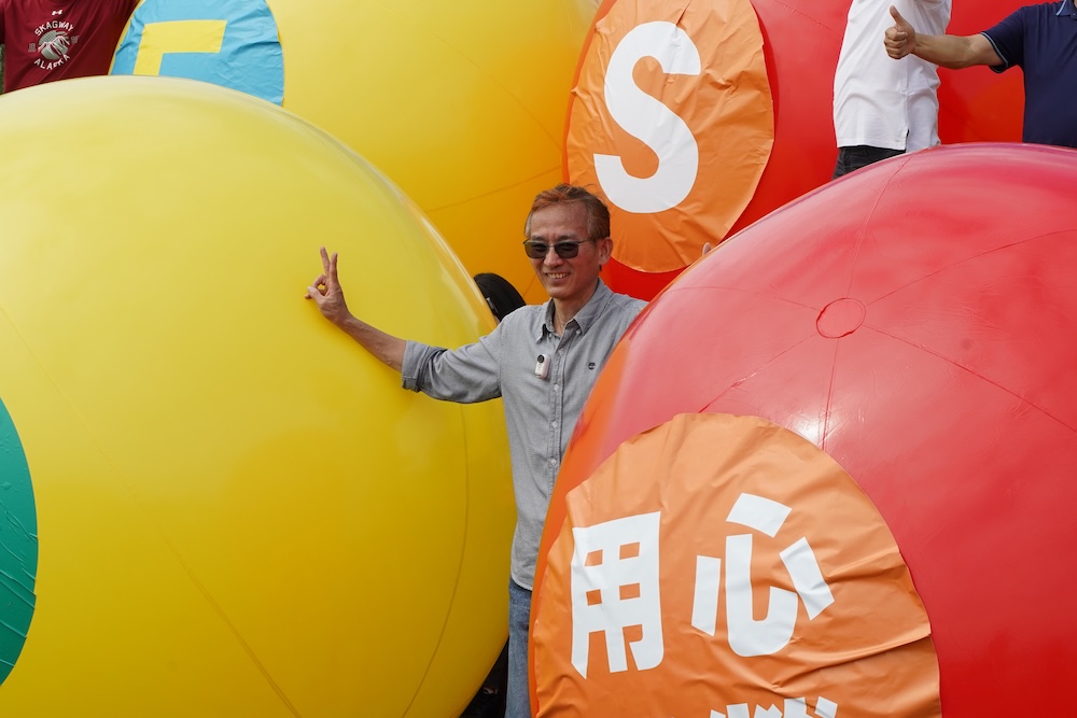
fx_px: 3351
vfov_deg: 12.2
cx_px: 538
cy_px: 359
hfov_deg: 18.3
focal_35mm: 112
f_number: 14
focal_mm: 75
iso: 320
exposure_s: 1/400
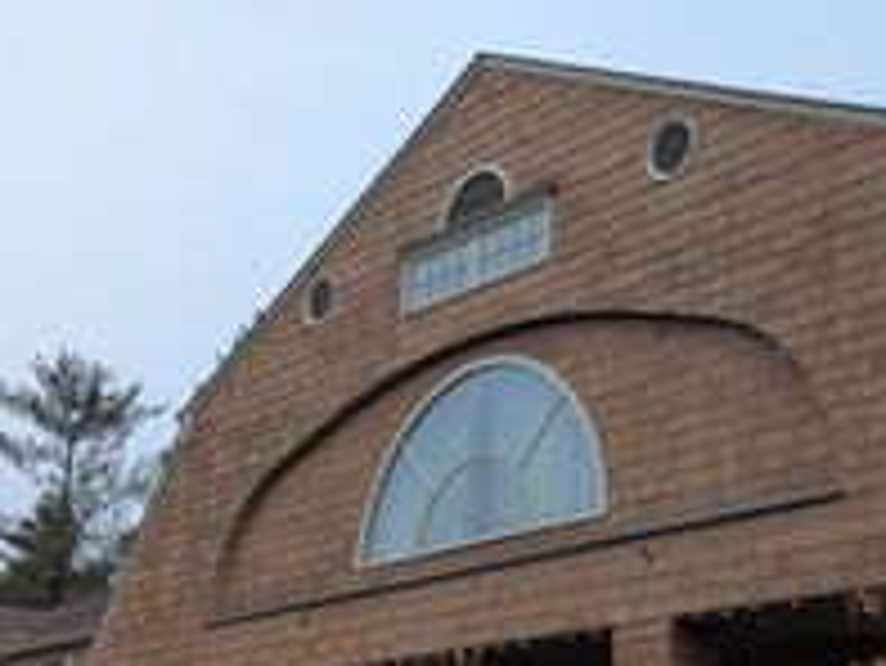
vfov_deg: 23.9
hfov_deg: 31.3
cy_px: 450
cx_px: 621
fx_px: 1562
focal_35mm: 61
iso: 46
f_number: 1.85
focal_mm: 6.81
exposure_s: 1/967
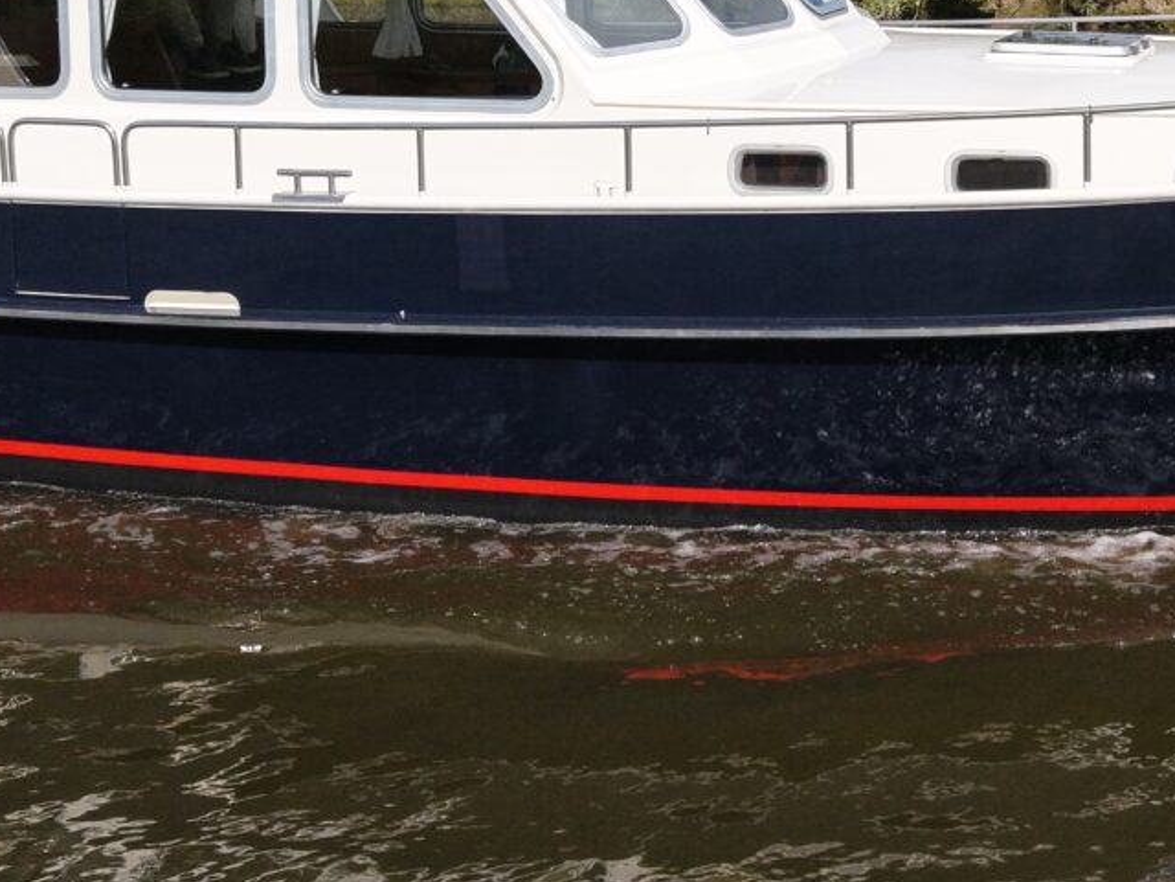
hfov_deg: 25.9
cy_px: 59
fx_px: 2546
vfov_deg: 19.2
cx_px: 727
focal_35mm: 75
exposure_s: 1/640
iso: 810
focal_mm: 8.67
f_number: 1.8
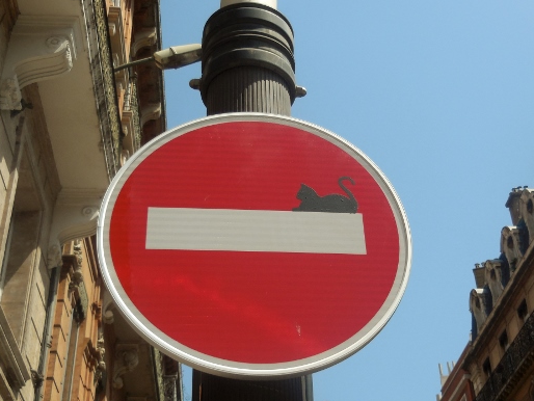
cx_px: 303
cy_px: 216
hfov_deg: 34.3
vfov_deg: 26.1
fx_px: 864
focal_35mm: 56
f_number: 4.2
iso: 125
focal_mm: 8.1
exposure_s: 1/1250
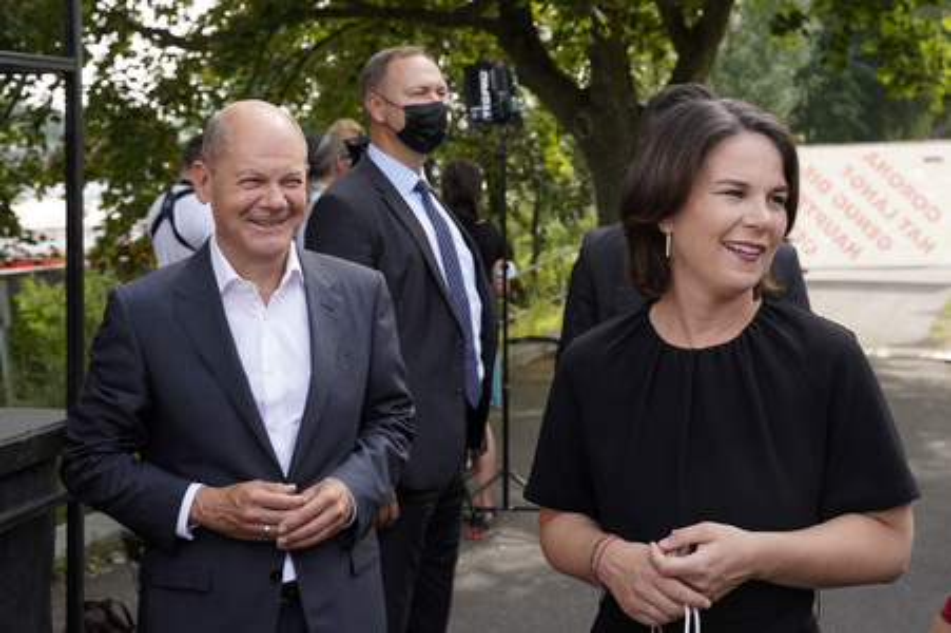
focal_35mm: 46
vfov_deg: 29.2
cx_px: 476
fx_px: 1214
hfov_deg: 42.8
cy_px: 316
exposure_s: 1/160
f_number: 6.3
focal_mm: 46
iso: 250
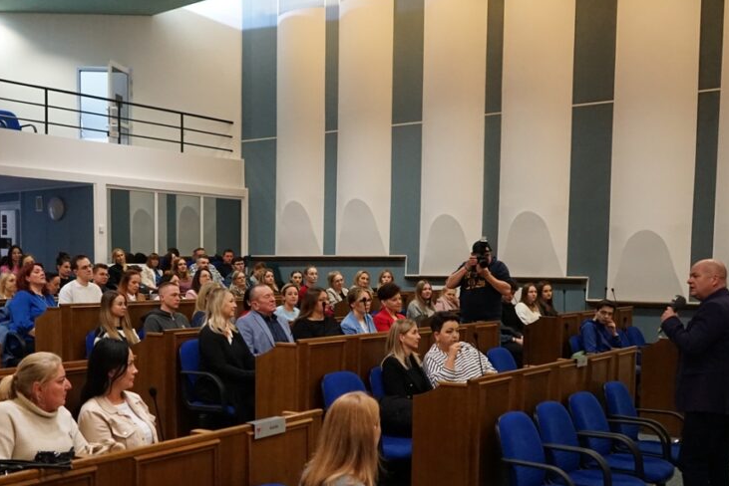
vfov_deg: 31.6
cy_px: 332
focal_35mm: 42
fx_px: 851
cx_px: 261
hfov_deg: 45.9
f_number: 3.5
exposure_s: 1/160
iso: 5000
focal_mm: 30
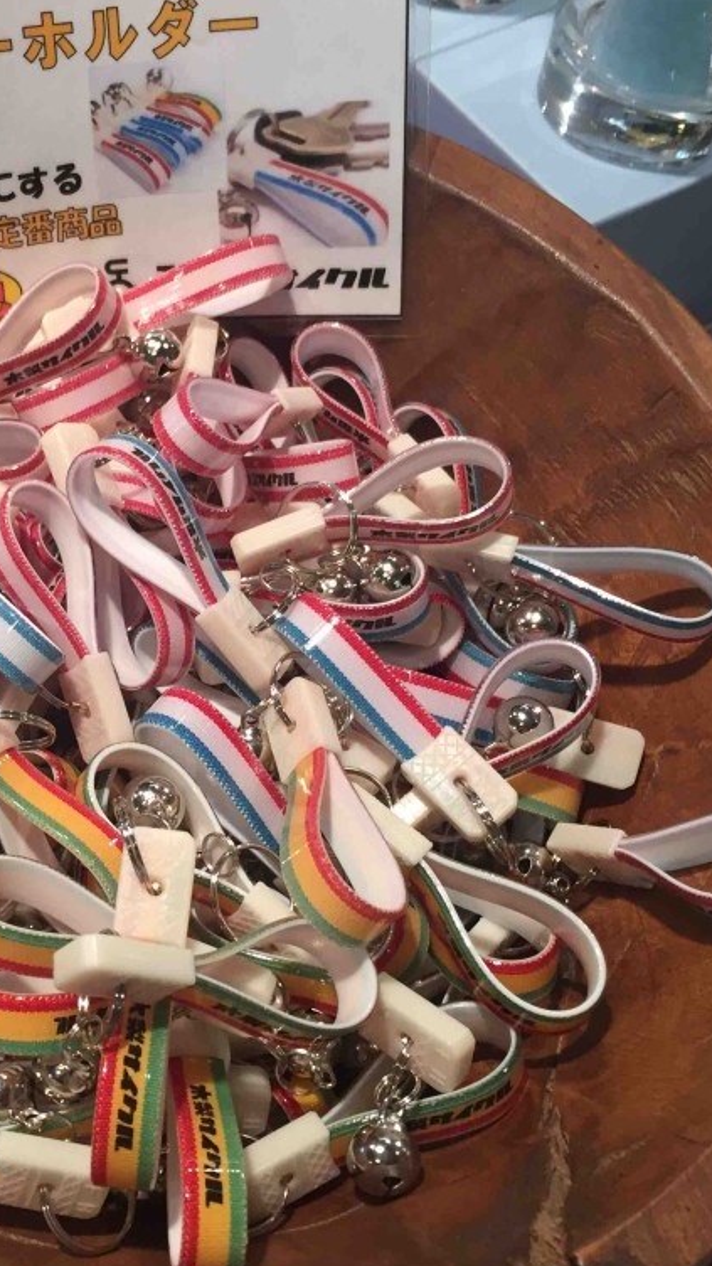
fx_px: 1443
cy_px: 643
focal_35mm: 43
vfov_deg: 47.4
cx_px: 125
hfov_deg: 27.1
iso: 100
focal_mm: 4.15
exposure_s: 1/30
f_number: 2.2
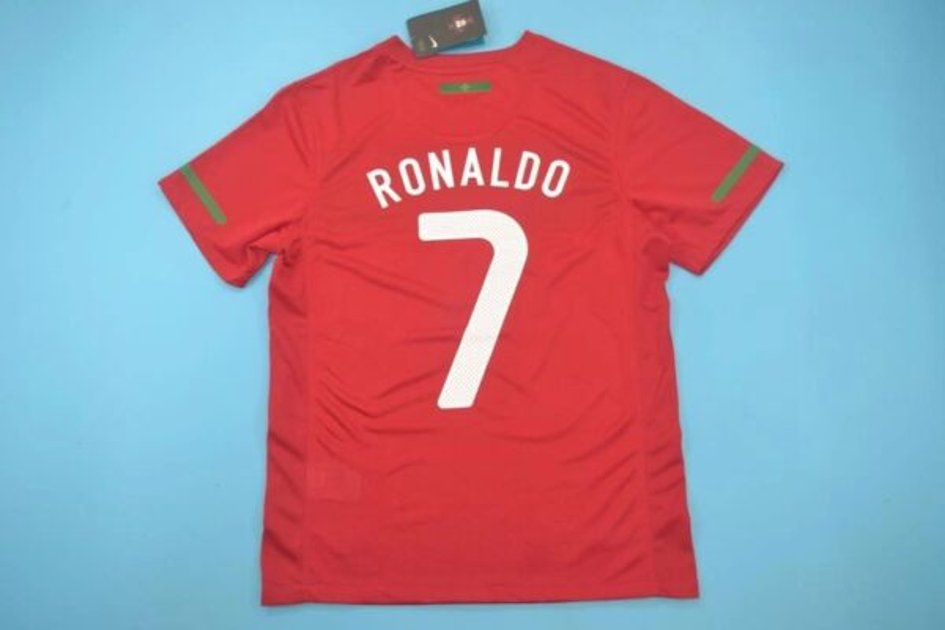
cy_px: 315
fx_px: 866
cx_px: 472
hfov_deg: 57.2
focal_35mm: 33
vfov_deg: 40.0
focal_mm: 22
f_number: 4.5
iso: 200
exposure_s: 1/80
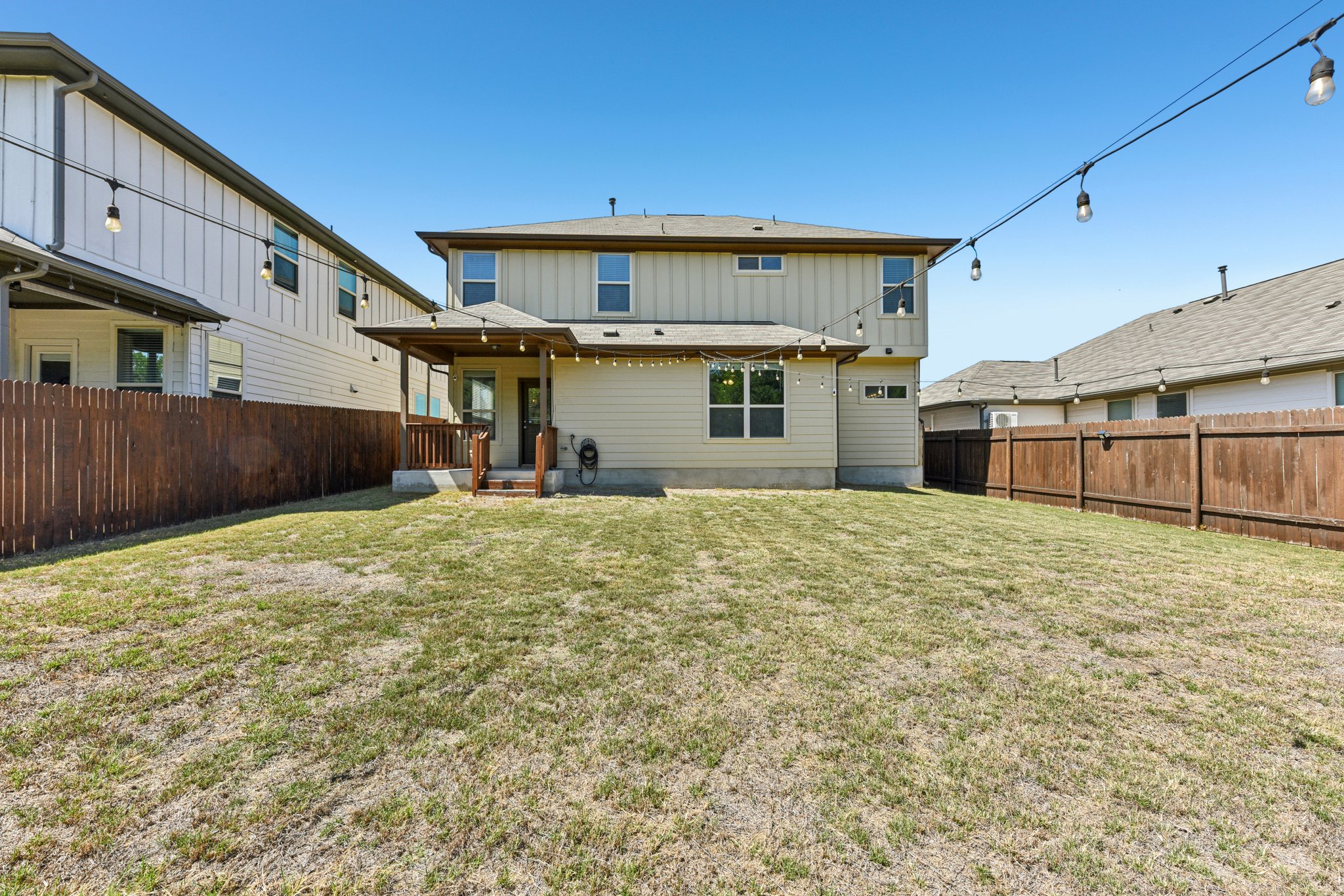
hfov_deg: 104.3
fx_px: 523
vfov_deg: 81.2
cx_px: 672
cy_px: 448
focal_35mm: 14
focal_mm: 14
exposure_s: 1/320
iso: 100
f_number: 8
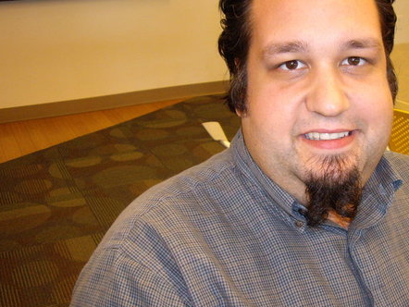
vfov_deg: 26.6
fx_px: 650
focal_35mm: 55
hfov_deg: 34.4
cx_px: 289
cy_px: 141
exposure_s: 1/40
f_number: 2.7
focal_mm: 6.2
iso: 200
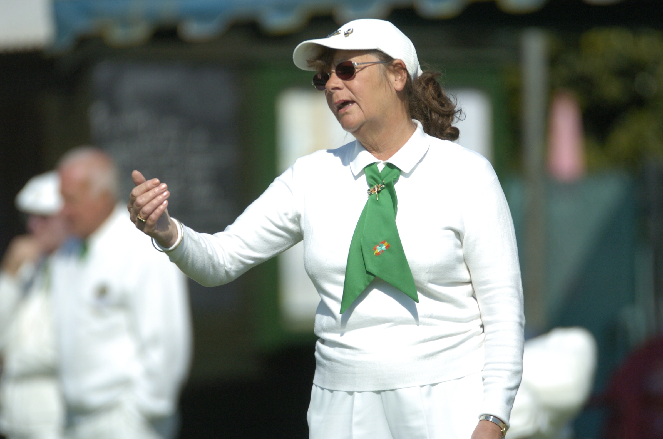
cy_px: 226
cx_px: 342
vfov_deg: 2.9
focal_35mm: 465
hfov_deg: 4.4
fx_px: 8545
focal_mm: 300
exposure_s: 1/8000
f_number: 2.8
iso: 400
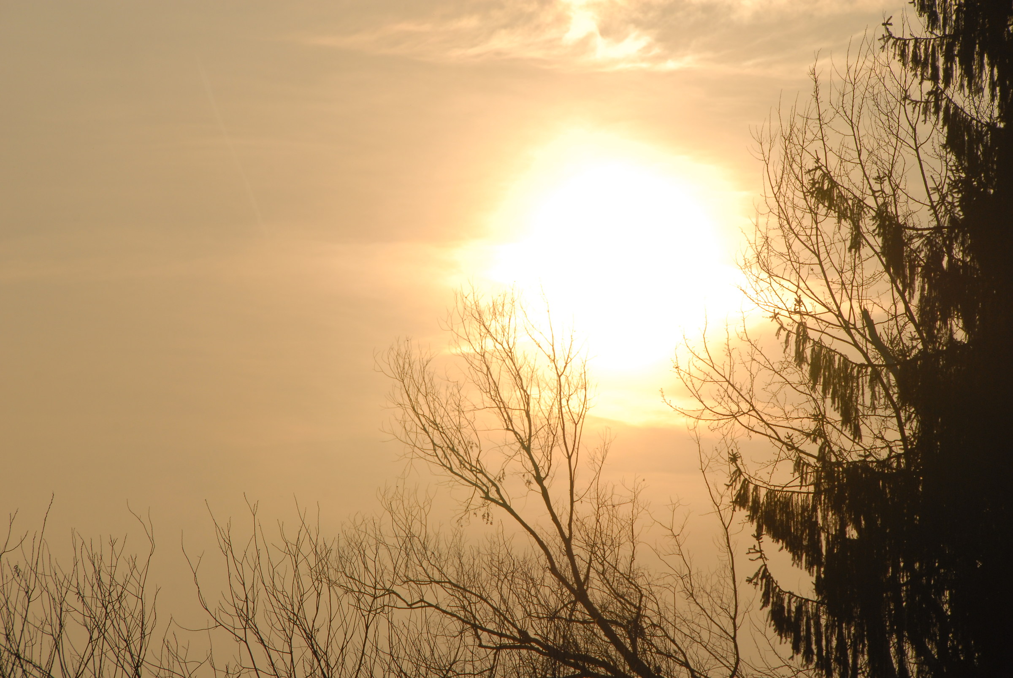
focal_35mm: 225
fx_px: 6338
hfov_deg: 9.1
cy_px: 339
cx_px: 506
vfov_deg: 6.1
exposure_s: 1/640
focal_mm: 150
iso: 200
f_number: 13
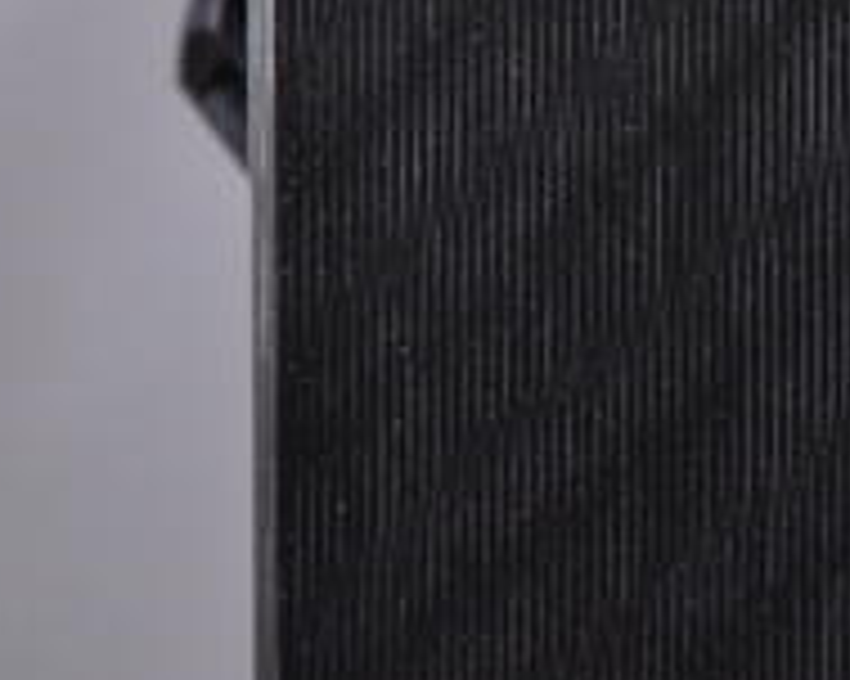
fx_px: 8828
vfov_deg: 4.4
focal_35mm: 351
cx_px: 868
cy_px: 47
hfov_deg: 5.5
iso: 3200
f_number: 9.5
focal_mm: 105
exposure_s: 1/125
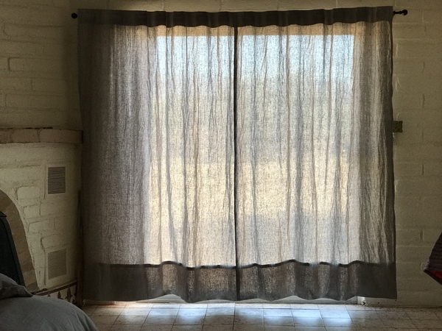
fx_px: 728
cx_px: 221
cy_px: 166
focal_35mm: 57
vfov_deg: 25.7
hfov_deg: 33.8
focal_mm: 6.6
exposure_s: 1/60
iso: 25
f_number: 2.8
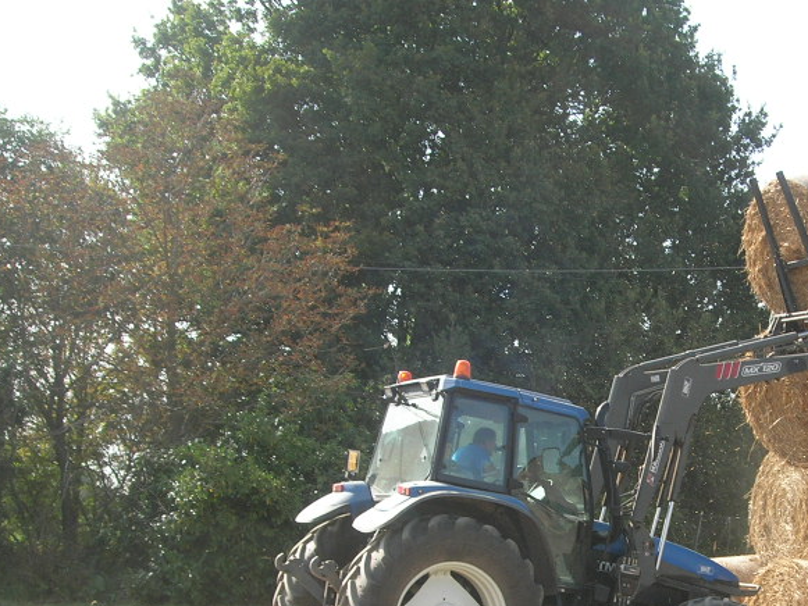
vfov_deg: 21.6
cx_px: 673
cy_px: 489
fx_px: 1564
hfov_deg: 28.2
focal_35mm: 67
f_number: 4.8
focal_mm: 7.8
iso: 64
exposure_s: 1/212
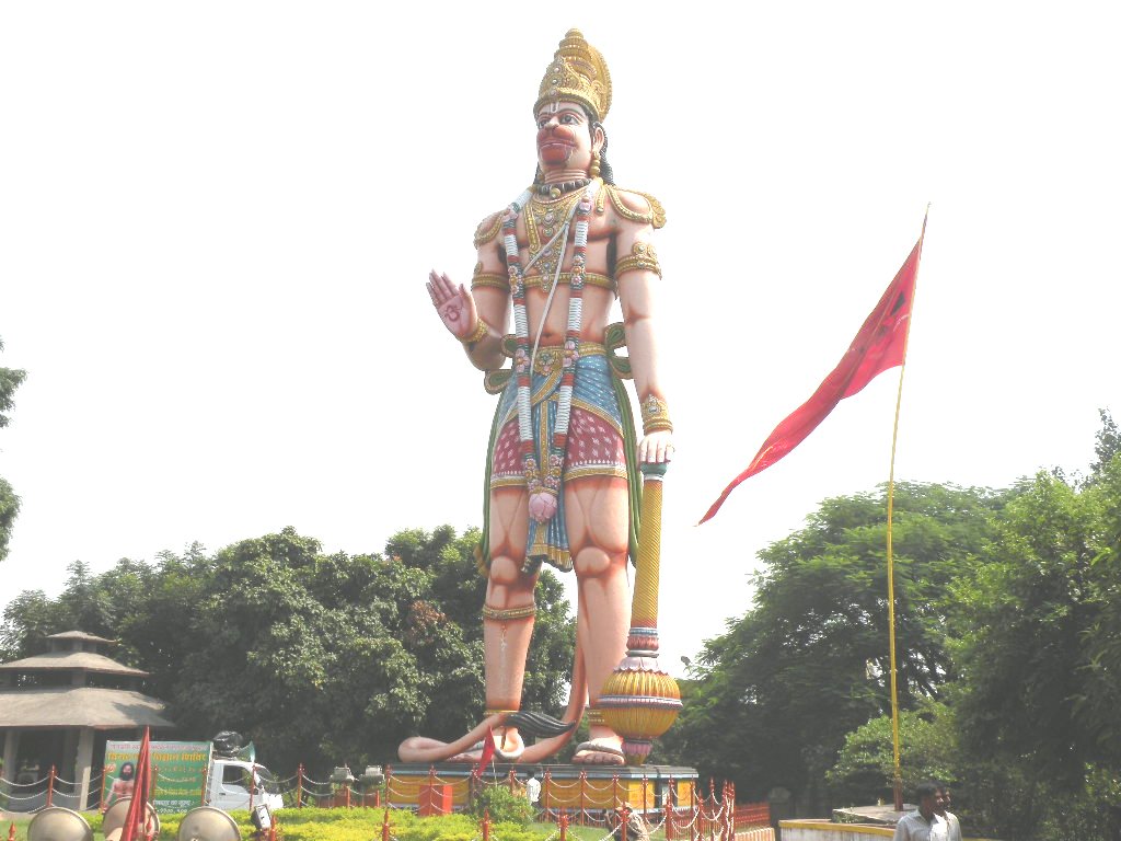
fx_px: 1360
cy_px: 420
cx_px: 560
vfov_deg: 34.3
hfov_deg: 44.8
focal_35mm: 42
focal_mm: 7.4
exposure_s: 1/251
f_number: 7.1
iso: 64
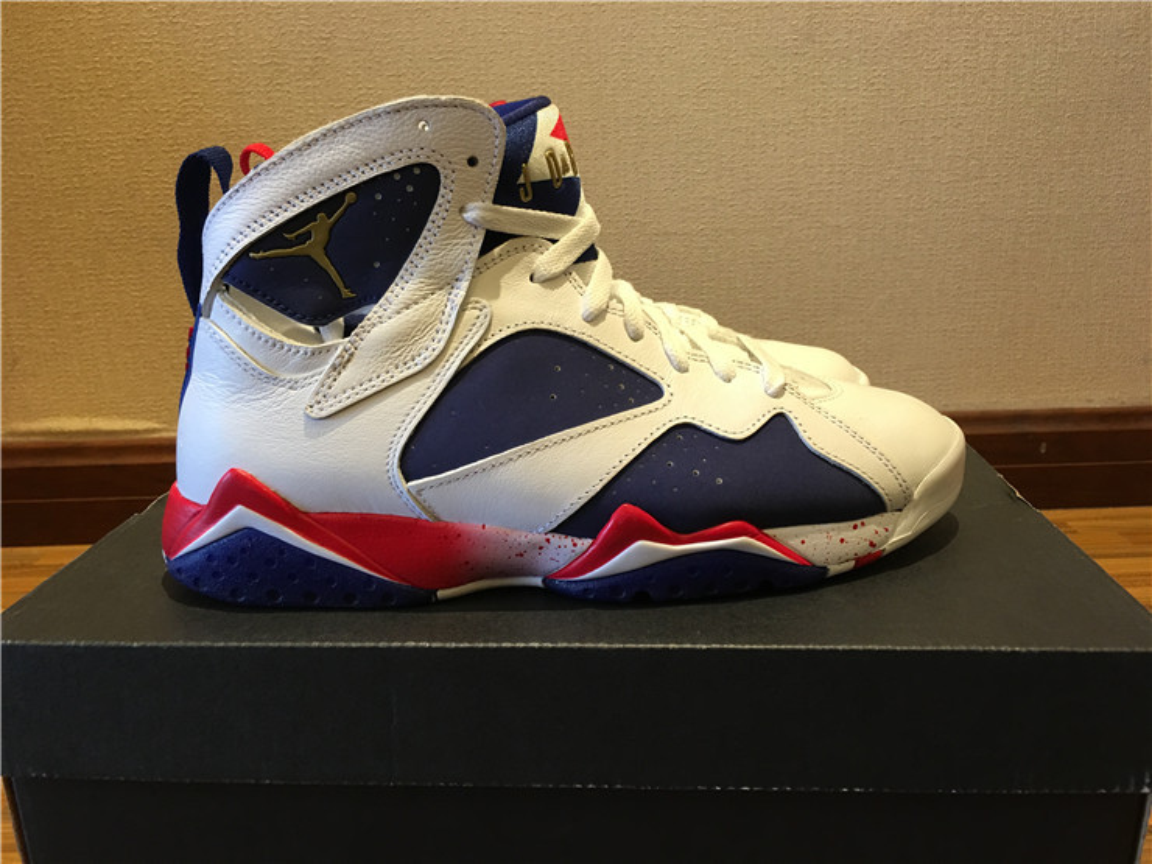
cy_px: 432
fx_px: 965
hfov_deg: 61.7
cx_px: 576
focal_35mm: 29
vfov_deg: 48.2
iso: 64
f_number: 2.2
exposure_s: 1/17
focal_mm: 4.15
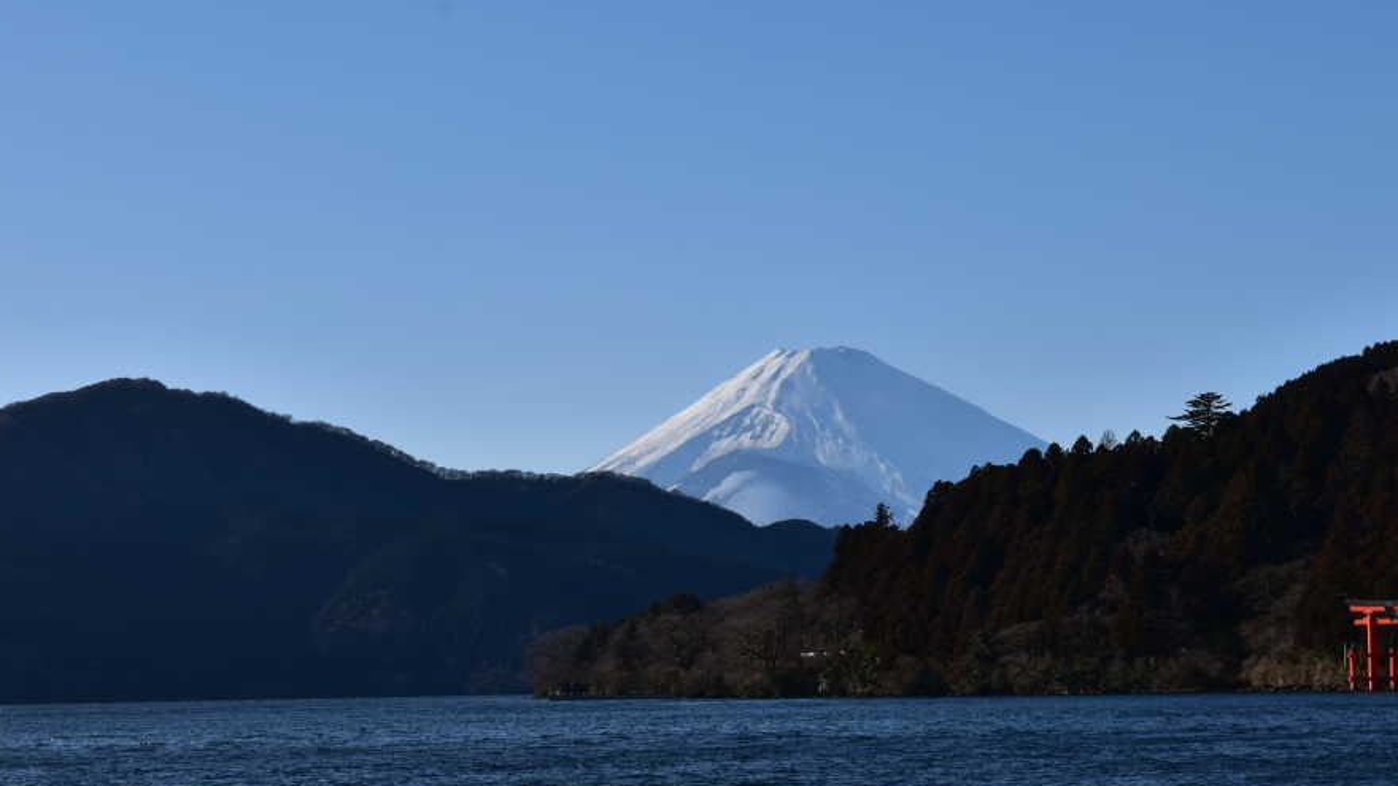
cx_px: 801
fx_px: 3730
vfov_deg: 12.0
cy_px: 387
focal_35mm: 101
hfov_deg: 21.2
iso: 250
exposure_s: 1/500
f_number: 11
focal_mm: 55
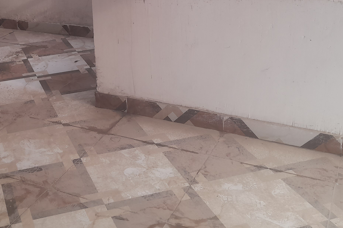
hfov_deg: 34.9
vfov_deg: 22.6
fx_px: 534
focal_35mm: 56
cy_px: -33
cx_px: 86
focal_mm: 4.6
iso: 20
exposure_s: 1/50
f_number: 2
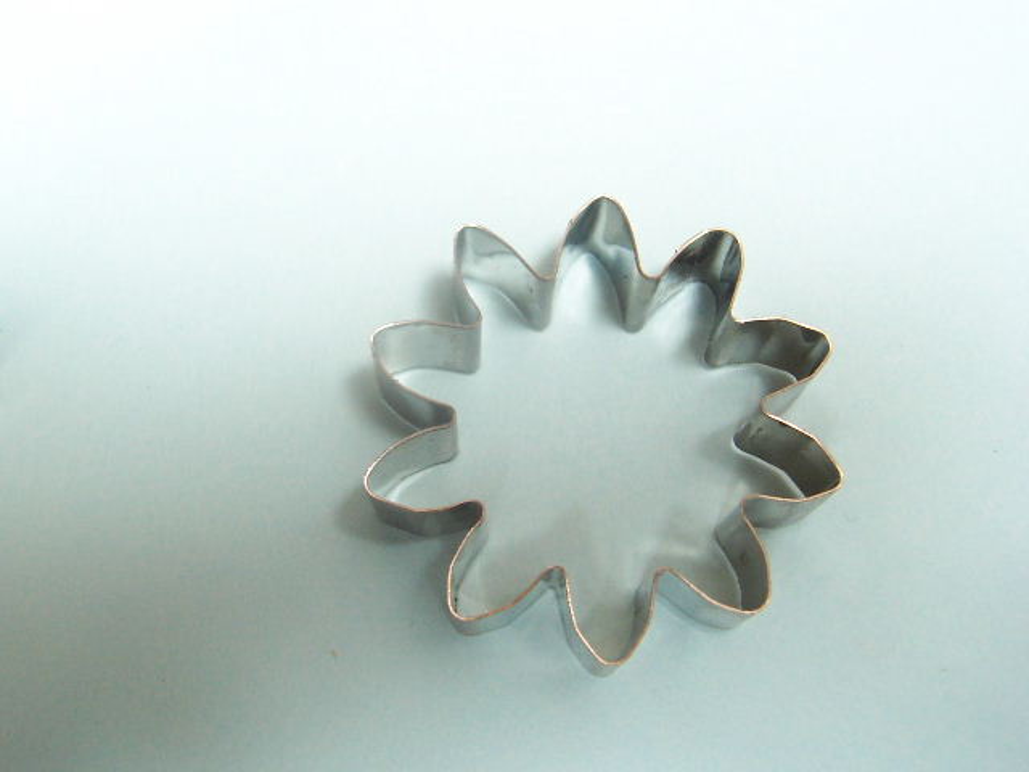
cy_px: 386
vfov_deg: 40.7
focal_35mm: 35
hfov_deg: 52.6
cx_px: 514
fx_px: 1040
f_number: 2.8
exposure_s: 1/15
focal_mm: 5.6
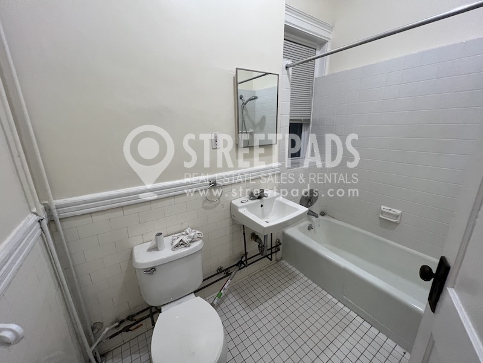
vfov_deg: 89.9
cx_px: 242
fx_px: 181
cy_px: 182
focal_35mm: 13
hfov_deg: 106.2
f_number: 1.8
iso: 200
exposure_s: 1/120
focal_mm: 1.57
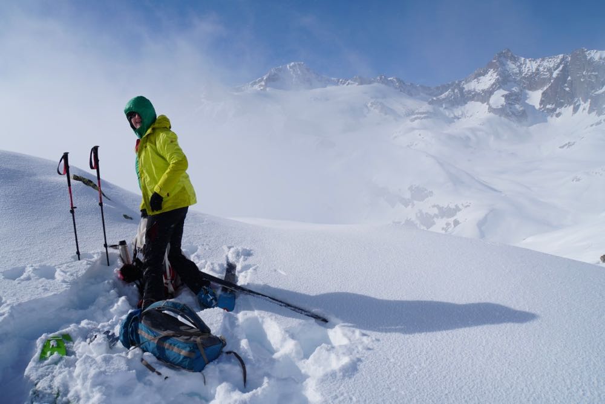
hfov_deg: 67.4
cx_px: 302
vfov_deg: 48.0
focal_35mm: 27
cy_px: 202
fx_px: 454
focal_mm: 18
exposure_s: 1/400
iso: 100
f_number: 11
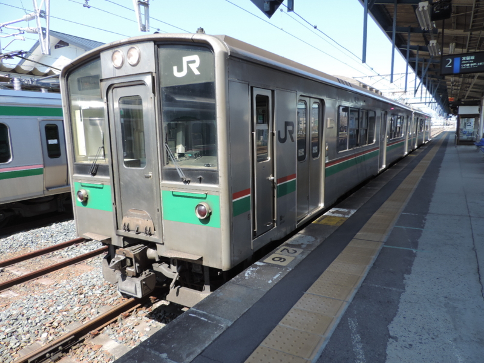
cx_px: 242
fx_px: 336
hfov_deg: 71.6
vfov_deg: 56.8
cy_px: 182
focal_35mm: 24
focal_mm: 4.3
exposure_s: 1/320
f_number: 3
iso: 80
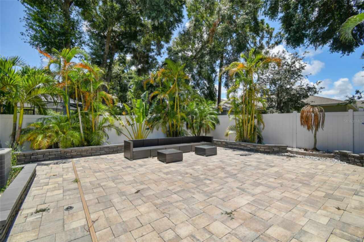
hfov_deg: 100.4
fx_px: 152
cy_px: 121
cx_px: 182
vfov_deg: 77.3
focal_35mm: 15
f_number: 5.6
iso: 100
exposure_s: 1/320
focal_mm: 10
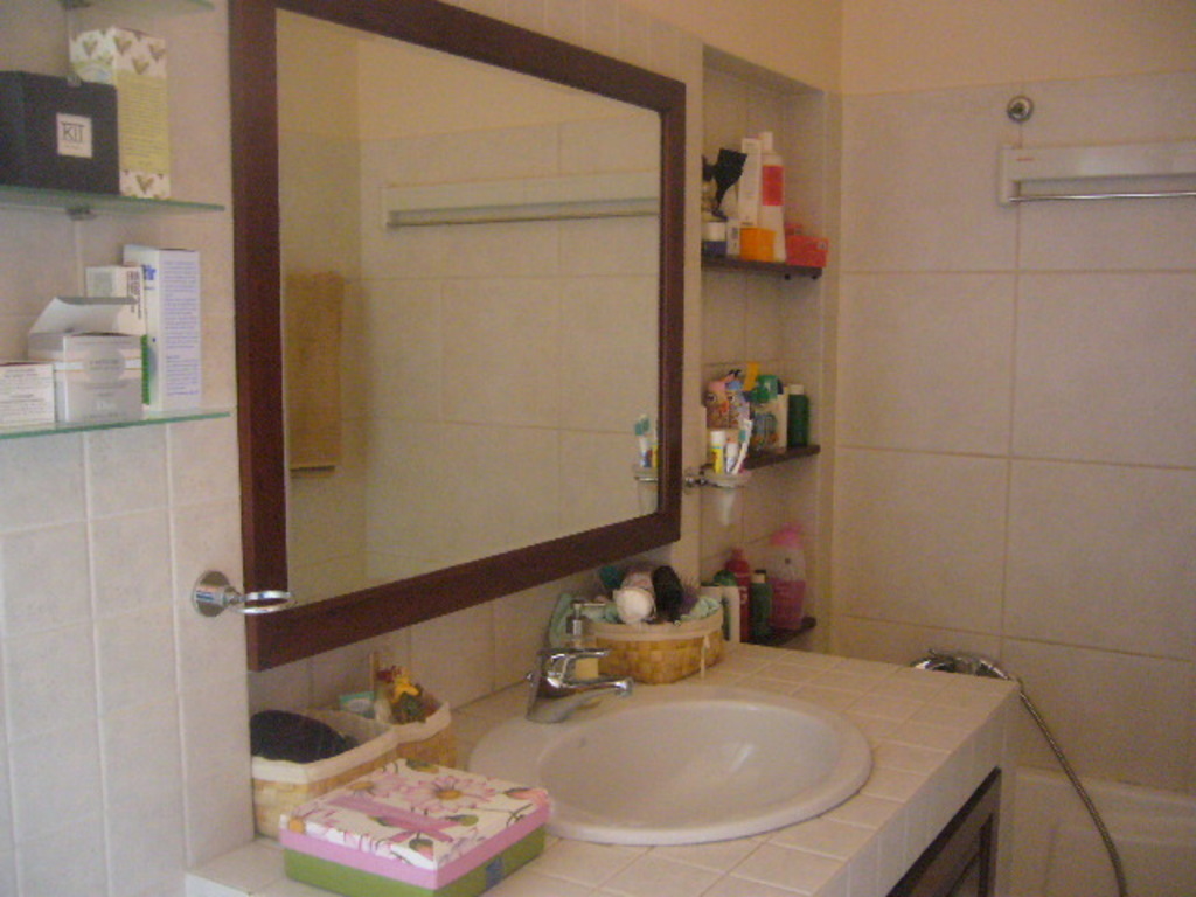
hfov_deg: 52.6
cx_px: 598
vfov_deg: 40.7
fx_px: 1209
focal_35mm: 35
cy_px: 448
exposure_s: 1/25
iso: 400
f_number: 2.8
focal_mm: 5.8
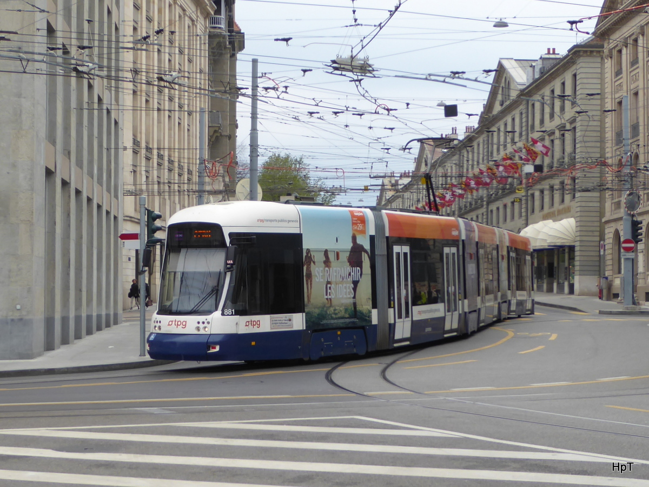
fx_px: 919
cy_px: 244
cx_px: 324
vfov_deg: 29.7
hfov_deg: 38.9
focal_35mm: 49
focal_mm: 8.4
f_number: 4
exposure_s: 1/320
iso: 80
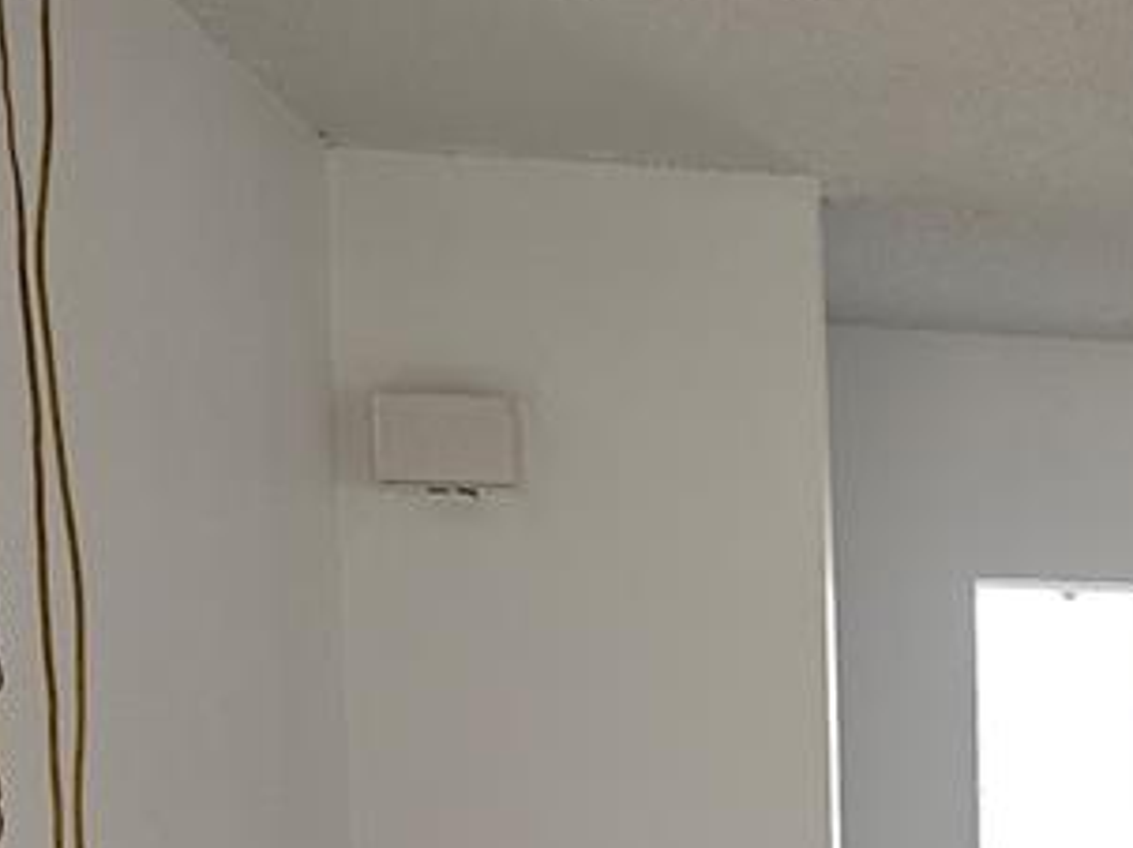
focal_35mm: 78
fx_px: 2551
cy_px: 1051
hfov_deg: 21.7
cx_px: 1609
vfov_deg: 17.8
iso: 40
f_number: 1.7
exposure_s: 1/60
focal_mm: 6.3
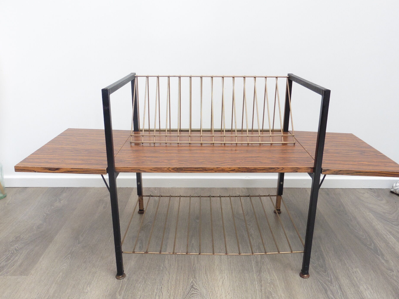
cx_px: 206
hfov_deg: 60.0
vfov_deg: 46.8
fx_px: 346
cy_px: 159
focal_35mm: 30
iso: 200
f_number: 3.4
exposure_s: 1/60
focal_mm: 4.8
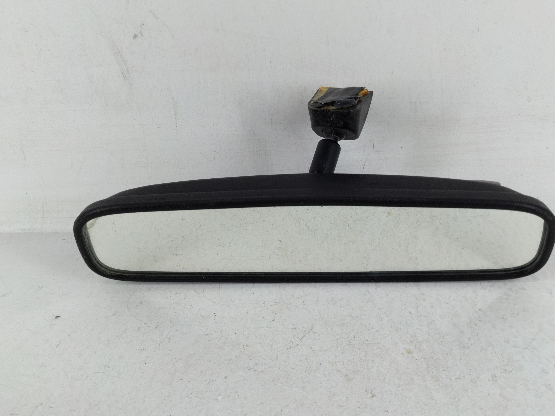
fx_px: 449
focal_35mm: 28
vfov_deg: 49.7
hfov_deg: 63.3
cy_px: 211
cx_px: 302
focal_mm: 4.38
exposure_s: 1/109
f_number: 1.73
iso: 56
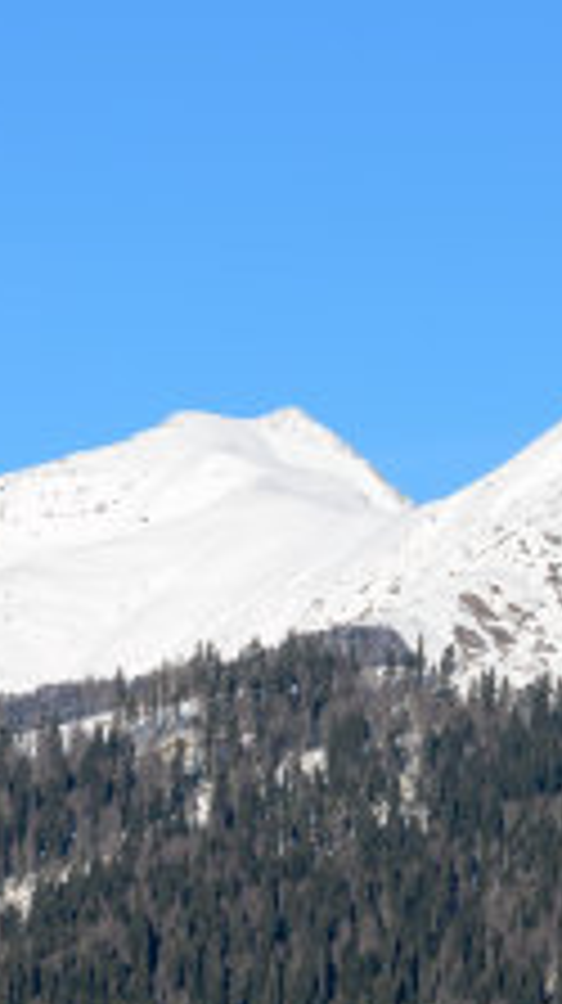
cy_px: 405
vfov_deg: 10.0
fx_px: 5738
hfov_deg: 5.5
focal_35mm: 216
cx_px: 1021
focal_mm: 50
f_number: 11
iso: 100
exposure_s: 1/160
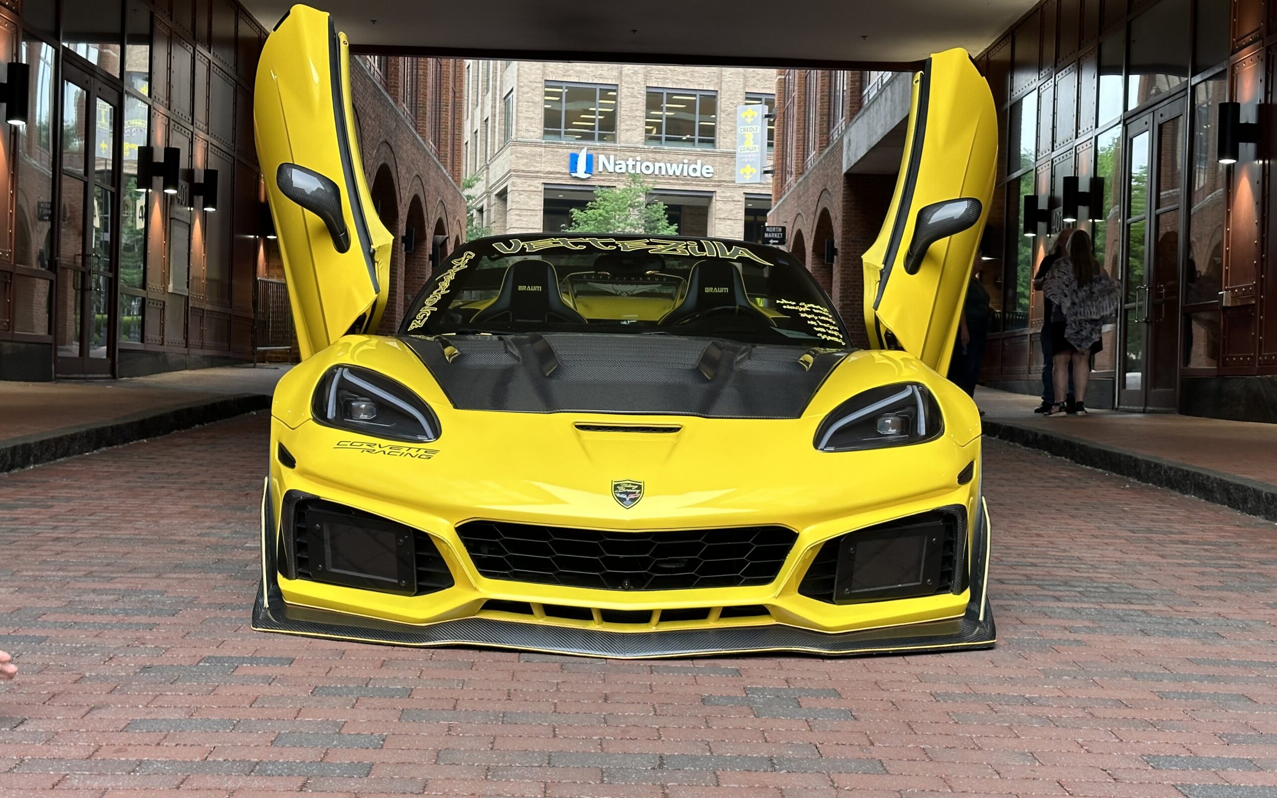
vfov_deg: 25.3
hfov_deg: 39.6
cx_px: 638
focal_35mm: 51
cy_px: 374
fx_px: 1775
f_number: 1.78
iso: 80
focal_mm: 6.86
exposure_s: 1/120
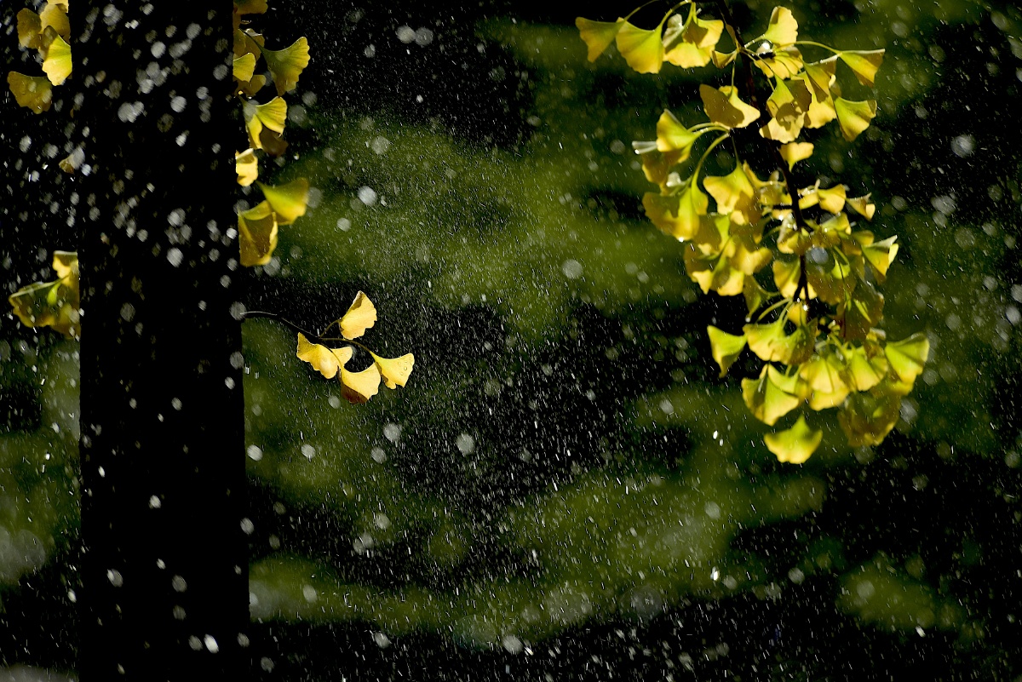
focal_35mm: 330
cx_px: 511
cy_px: 341
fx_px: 9371
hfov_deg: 6.2
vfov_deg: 4.2
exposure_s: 1/500
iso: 160
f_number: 5.6
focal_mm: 330
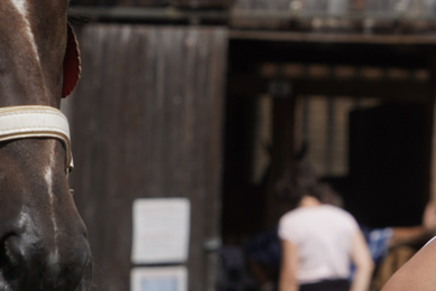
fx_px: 4109
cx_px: 378
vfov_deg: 4.1
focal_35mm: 339
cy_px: 152
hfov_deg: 6.1
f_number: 8
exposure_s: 1/800
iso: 125
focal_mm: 110
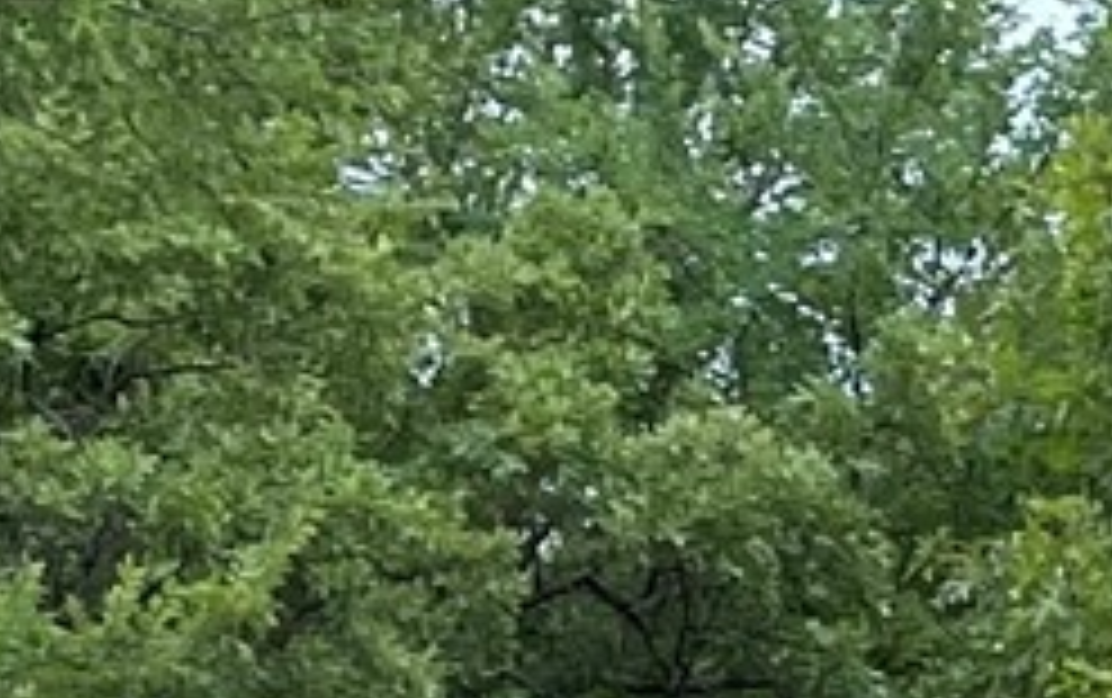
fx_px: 6493
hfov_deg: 9.8
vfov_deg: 5.3
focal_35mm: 214
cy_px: 2923
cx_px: 252
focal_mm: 4.2
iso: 32
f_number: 1.6
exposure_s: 1/1289
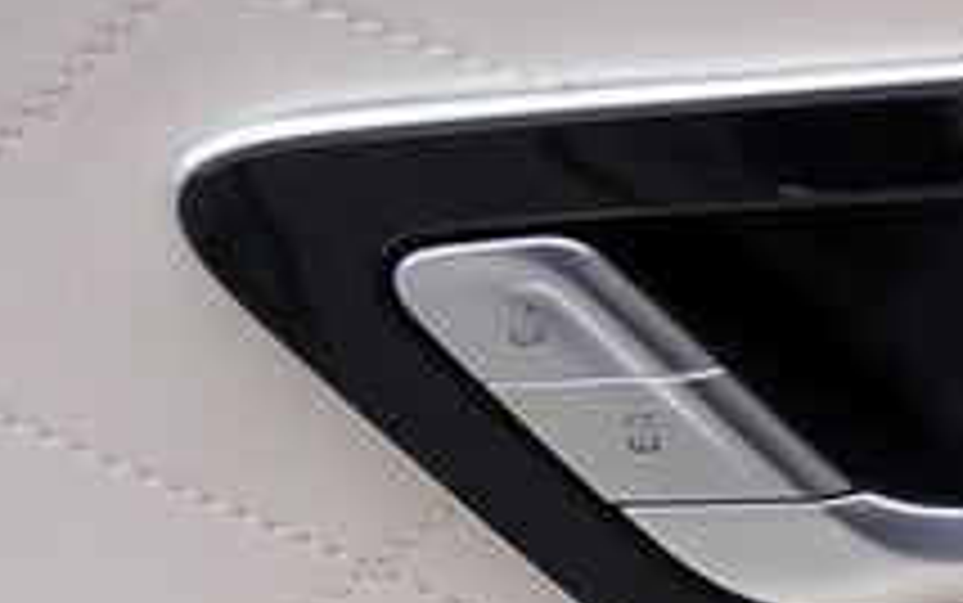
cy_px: 907
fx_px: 3072
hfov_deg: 14.9
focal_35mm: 117
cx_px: 1858
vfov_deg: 10.8
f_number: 5
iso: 100
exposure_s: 1/100
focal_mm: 24
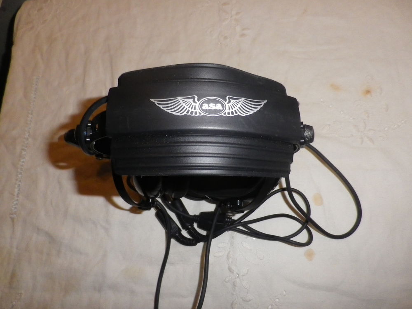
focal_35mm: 25
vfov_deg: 54.9
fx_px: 298
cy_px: 154
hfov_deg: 69.4
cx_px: 206
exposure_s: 1/50
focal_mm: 4.5
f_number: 7.1
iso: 400
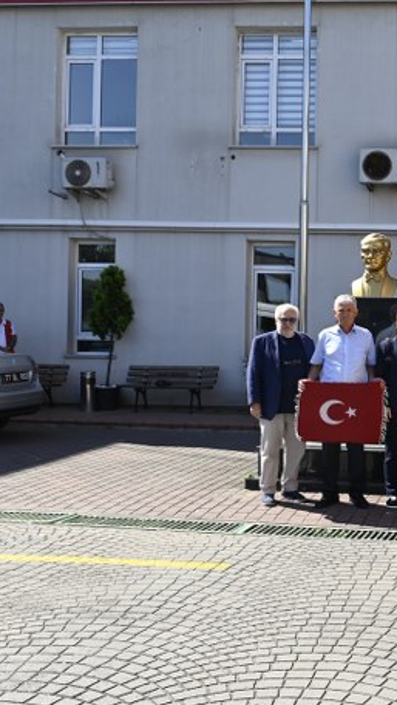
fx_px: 824
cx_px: 485
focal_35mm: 44
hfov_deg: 24.4
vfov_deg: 46.4
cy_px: 333
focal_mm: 24
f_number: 6.3
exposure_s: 1/250
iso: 100
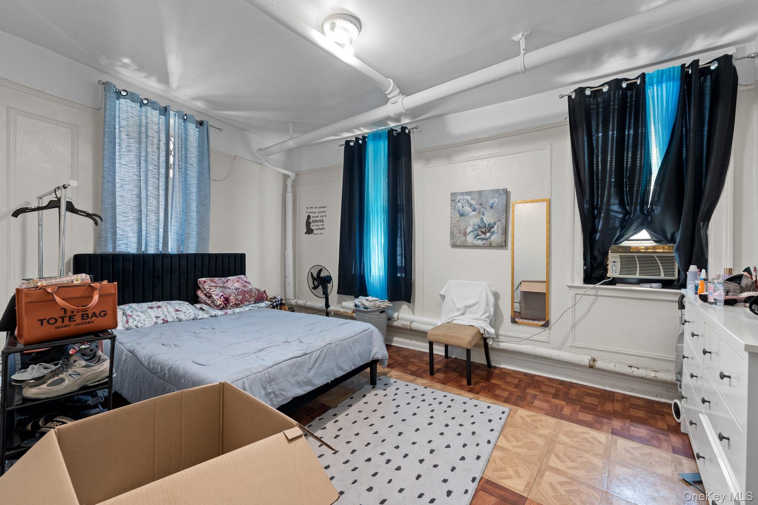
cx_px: 379
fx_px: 295
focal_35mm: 14
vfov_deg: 81.2
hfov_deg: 104.3
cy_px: 252
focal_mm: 14
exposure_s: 1.6
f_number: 10
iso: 500
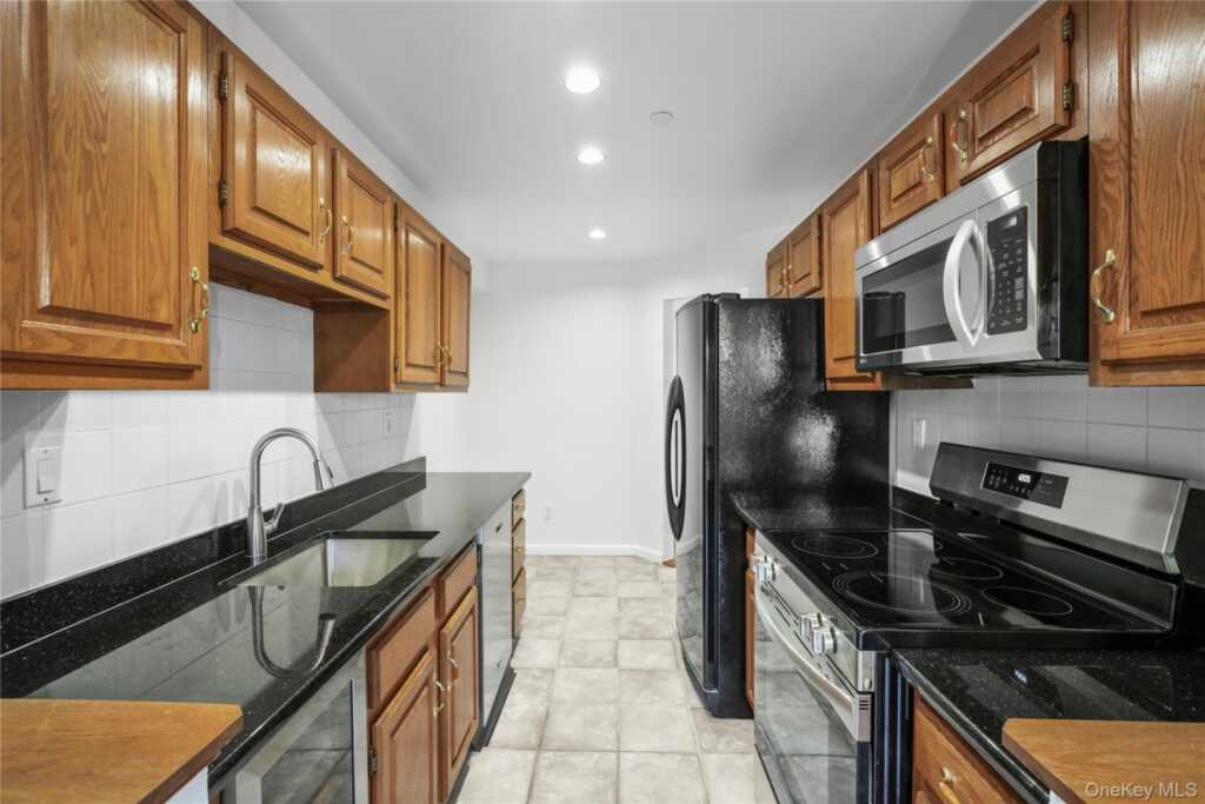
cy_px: 402
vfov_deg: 73.8
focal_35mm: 16
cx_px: 602
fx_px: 536
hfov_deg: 96.7
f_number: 7.1
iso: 1250
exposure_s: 1/4
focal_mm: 16
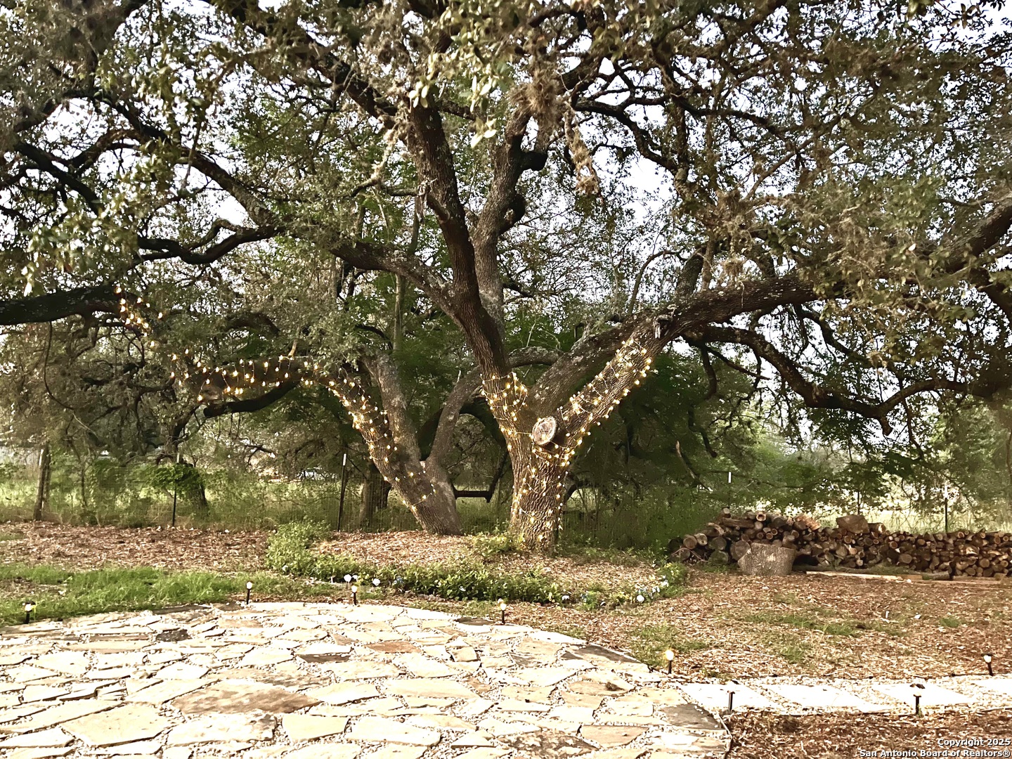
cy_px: 380
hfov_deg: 67.3
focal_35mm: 26
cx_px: 506
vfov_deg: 53.1
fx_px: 760
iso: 1000
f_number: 1.6
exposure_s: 1/17
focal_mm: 5.1
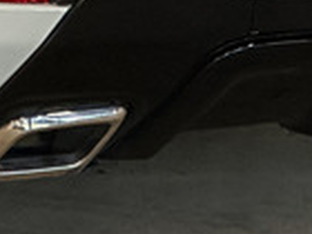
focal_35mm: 357
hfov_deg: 5.6
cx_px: 201
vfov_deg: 4.1
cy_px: -303
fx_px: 3218
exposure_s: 1/58
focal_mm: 9
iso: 200
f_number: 2.8
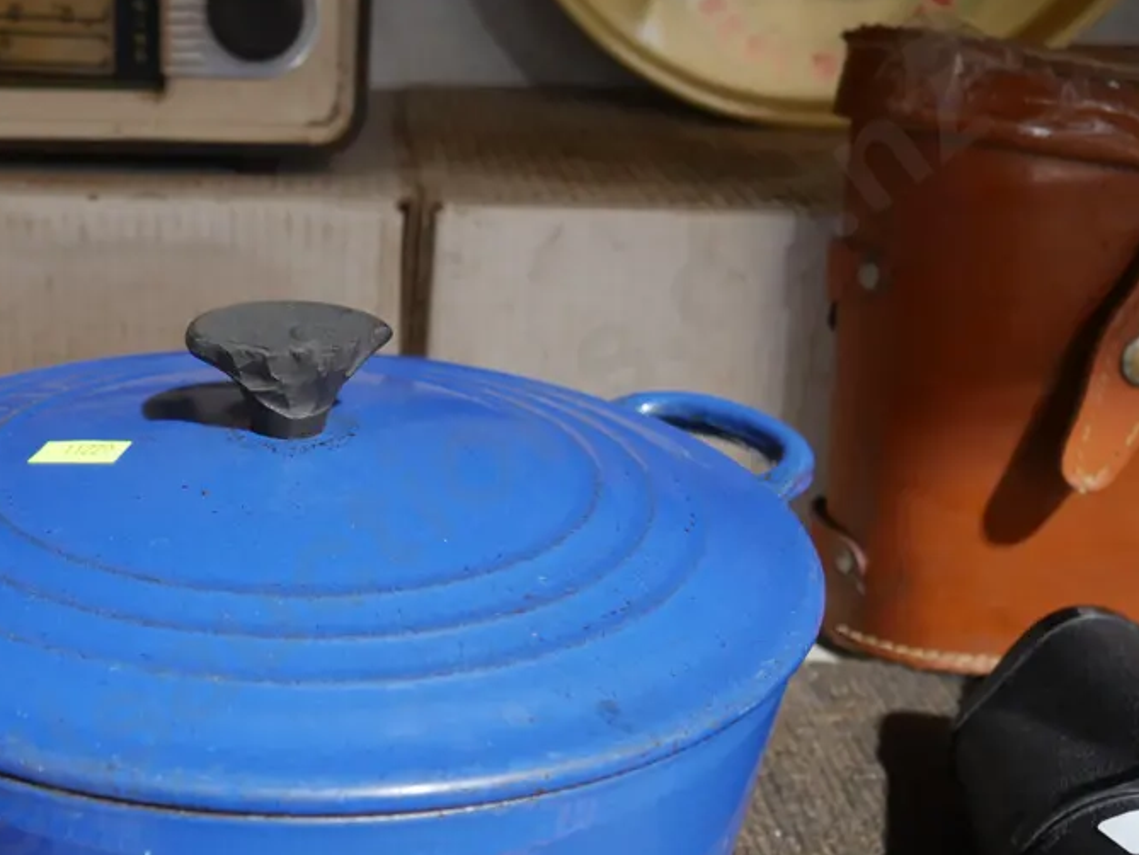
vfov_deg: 29.3
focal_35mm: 49
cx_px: 274
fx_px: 1613
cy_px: 617
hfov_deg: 37.9
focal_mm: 16
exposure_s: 1/60
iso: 1000
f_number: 3.6
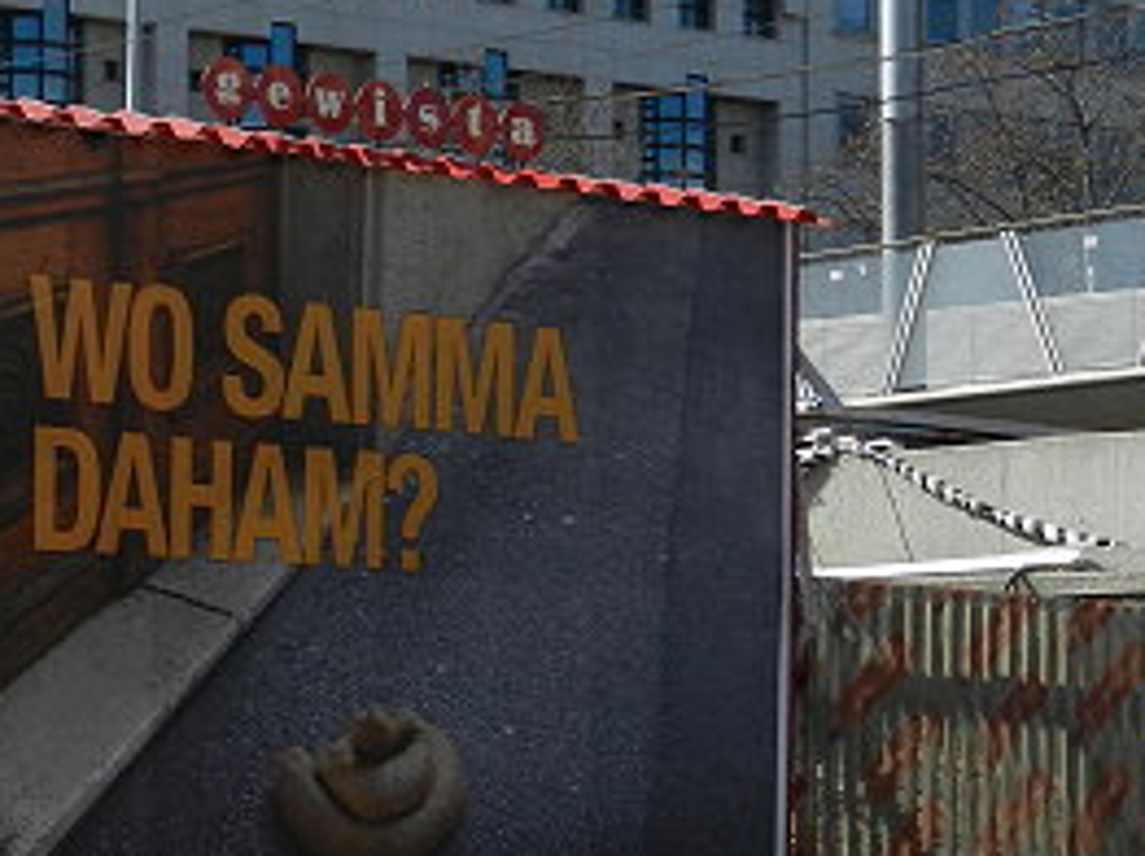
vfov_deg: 12.6
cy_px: 498
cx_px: -245
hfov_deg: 16.1
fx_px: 3866
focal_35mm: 117
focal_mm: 8.2
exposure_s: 1/1600
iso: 160
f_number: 4.2
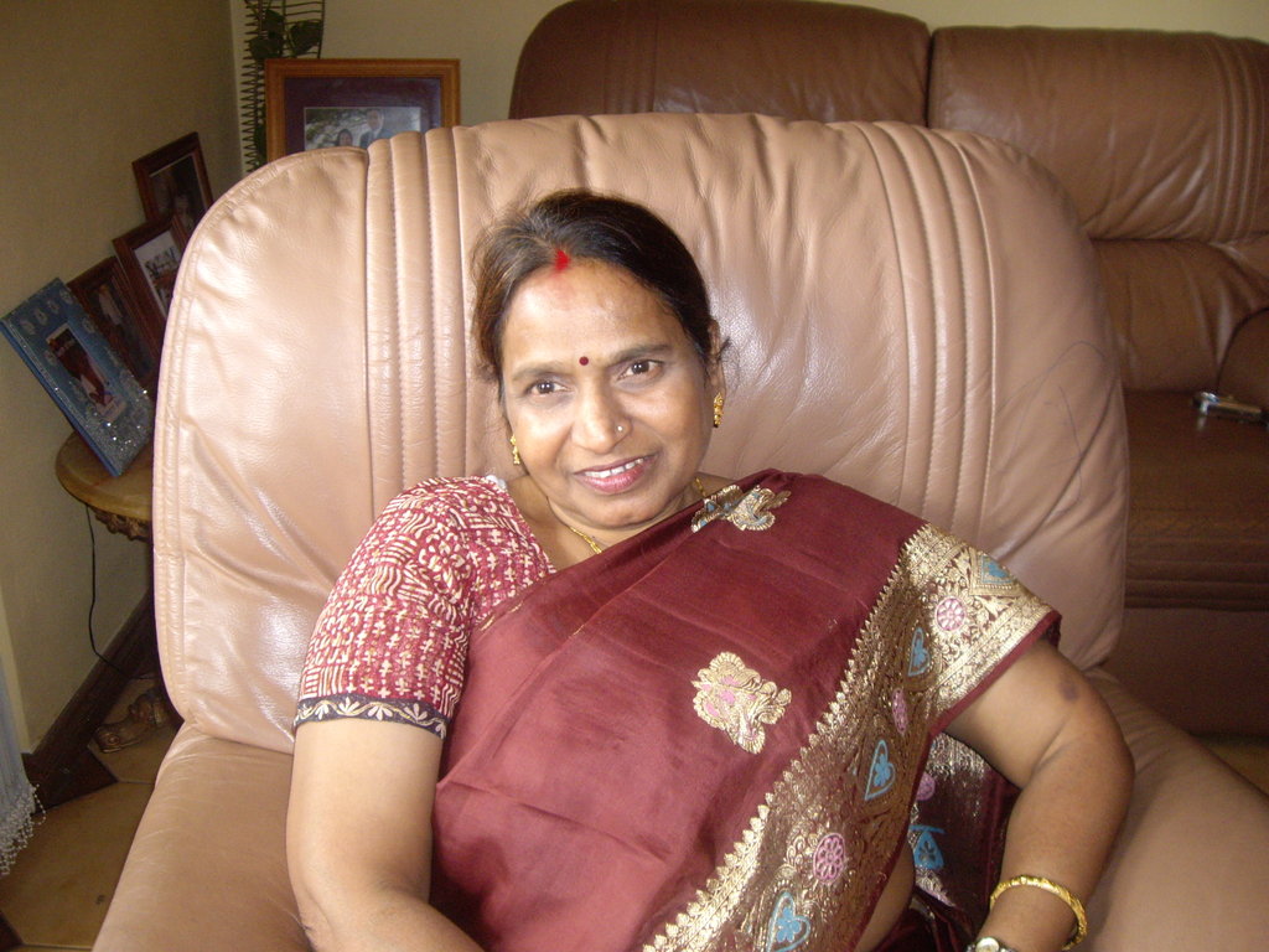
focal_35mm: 38
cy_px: 476
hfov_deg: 49.0
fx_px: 1393
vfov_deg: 37.7
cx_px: 634
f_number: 2.7
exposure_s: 1/40
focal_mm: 6.2
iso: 200
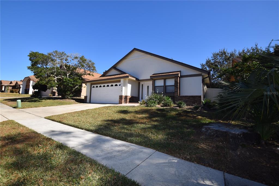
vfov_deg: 77.3
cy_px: 93
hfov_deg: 100.4
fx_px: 116
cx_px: 140
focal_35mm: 15
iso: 100
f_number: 9
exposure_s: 1/200
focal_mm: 10
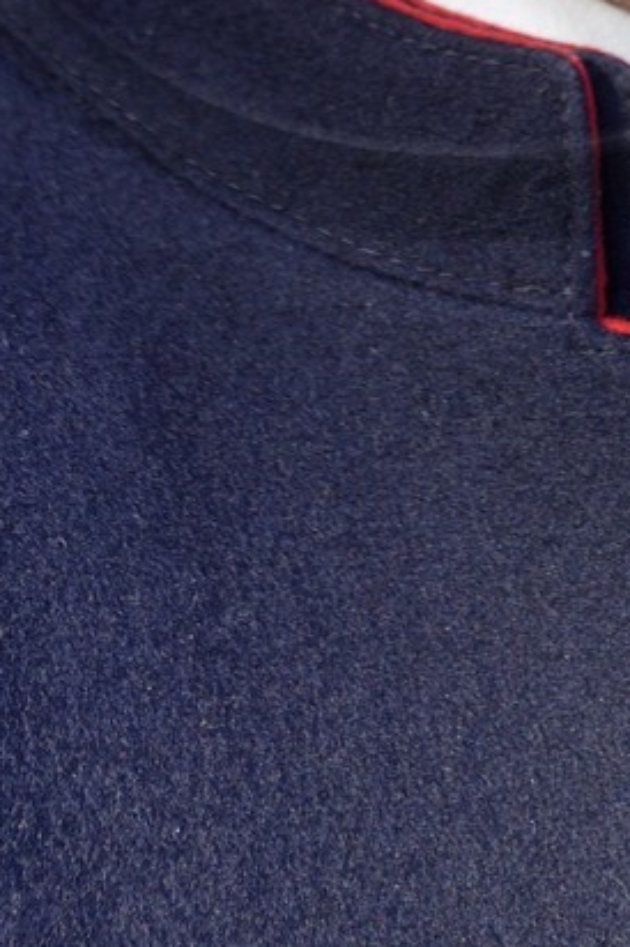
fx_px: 7151
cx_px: 469
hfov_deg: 5.0
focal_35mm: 272
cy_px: -476
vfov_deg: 7.4
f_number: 4
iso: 200
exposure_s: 1/320
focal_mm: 70
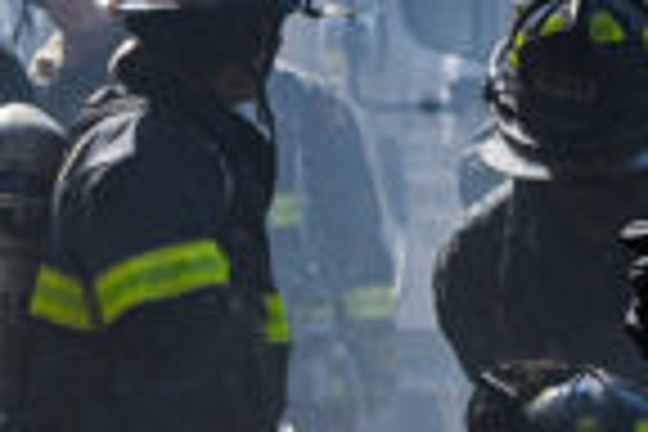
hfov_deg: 5.2
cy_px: 684
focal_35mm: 397
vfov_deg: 3.4
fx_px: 7145
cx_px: -18
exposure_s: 1/1250
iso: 400
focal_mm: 95
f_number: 7.1
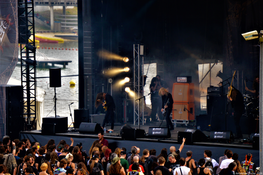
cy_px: 88
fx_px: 2190
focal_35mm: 300
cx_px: 132
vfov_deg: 4.6
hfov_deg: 6.9
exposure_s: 1/500
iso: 400
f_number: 5.6
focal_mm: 200
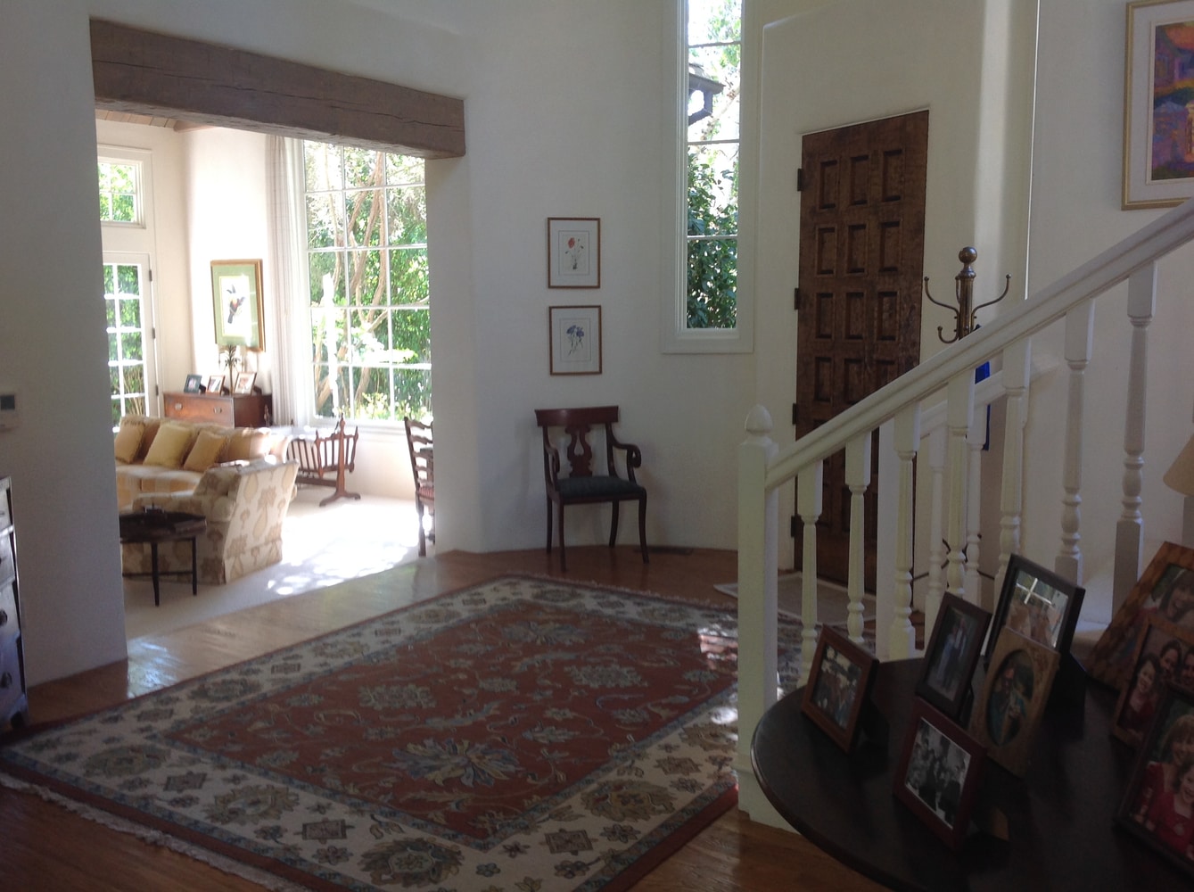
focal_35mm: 35
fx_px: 1205
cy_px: 446
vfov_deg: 40.6
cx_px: 597
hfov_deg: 52.7
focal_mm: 4.28
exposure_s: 1/40
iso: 50
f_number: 2.4
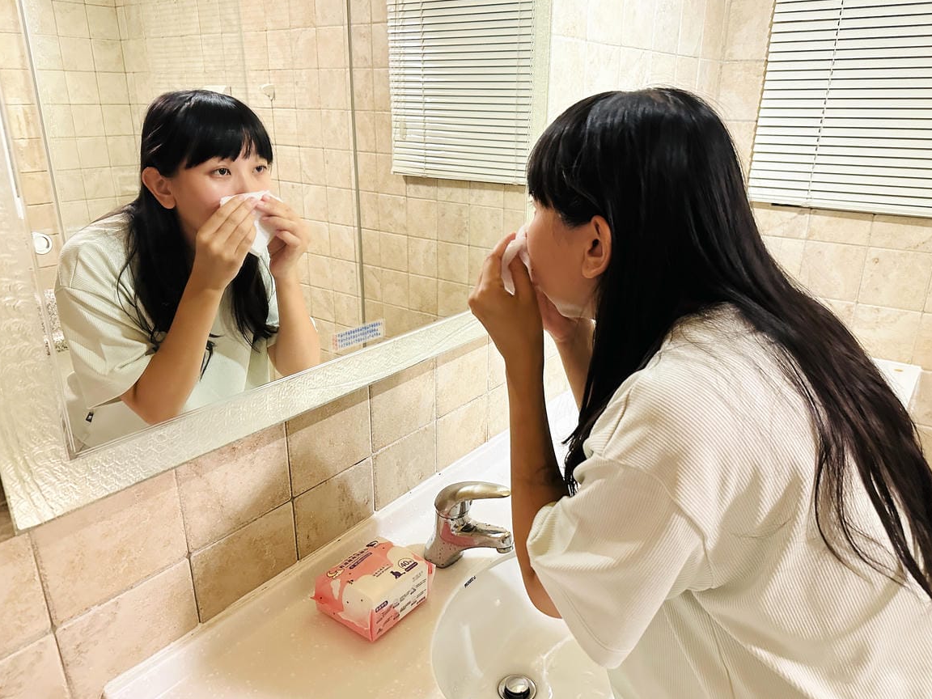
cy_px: 358
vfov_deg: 54.9
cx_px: 464
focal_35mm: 25
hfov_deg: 69.4
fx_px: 673
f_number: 1.78
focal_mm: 6.86
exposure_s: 1/40
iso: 1000
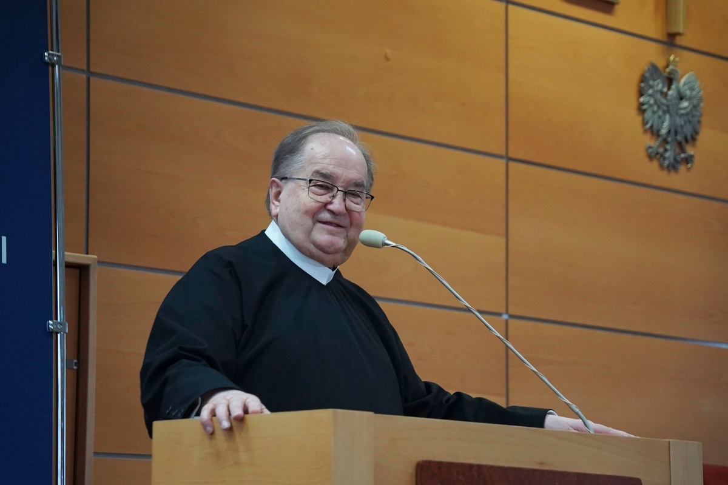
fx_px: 2608
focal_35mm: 129
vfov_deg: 10.6
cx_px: 364
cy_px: 242
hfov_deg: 15.9
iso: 4000
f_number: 5
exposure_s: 1/160
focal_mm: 86
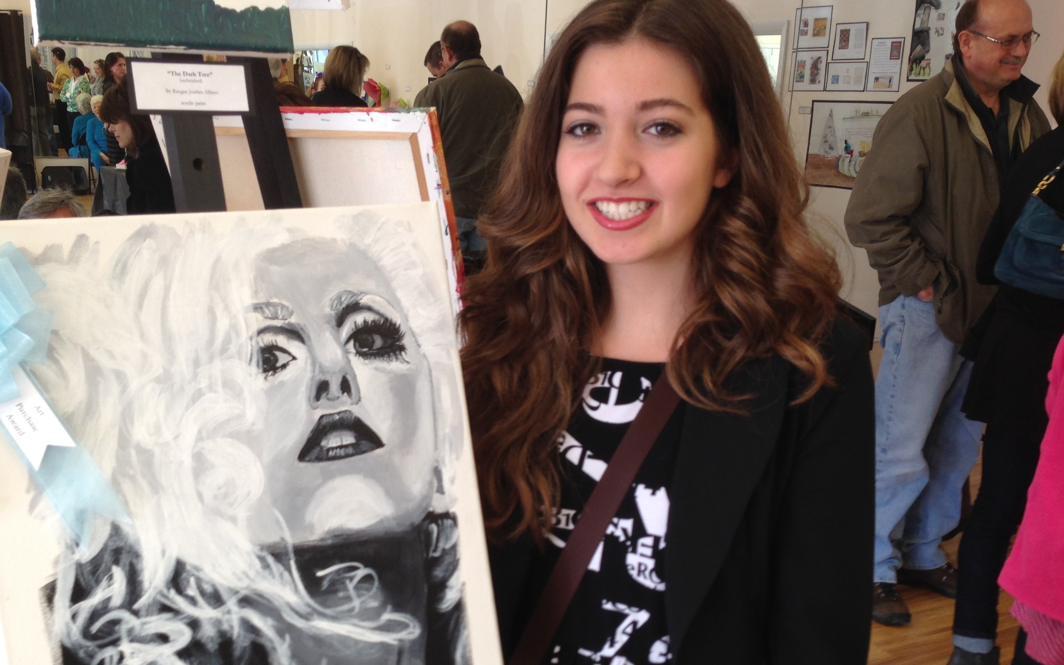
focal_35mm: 43
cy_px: 456
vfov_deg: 29.6
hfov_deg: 46.0
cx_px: 442
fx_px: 1247
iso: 50
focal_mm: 4.12
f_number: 2.4
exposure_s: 1/40
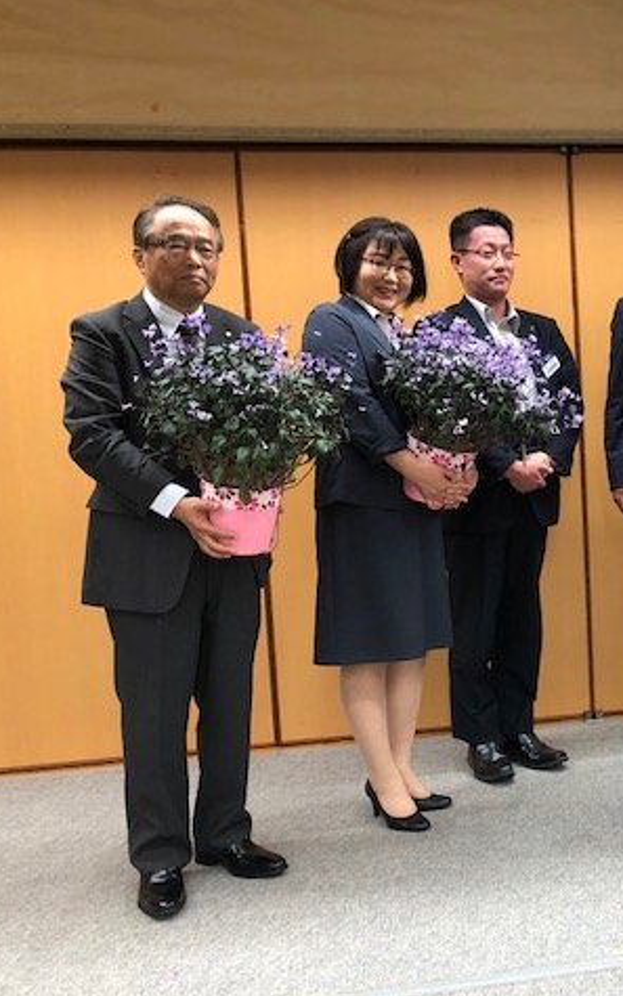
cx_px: 657
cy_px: 497
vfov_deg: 49.3
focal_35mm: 40
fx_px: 1086
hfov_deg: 29.4
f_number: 1.8
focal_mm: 4
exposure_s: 1/50
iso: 80
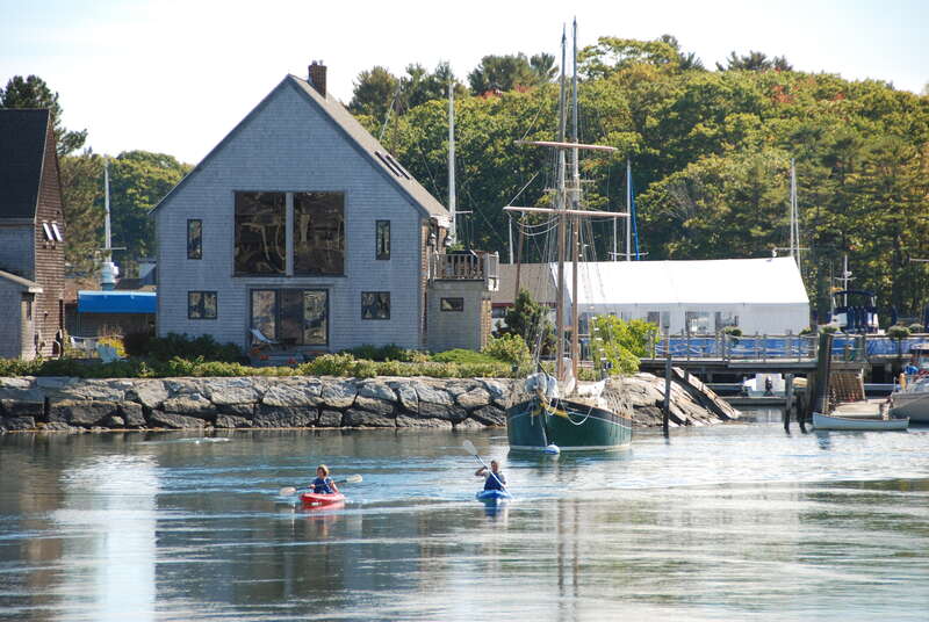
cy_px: 311
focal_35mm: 225
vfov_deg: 6.1
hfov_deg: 9.1
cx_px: 464
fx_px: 5815
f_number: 5.6
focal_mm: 150
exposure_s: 1/200
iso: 100
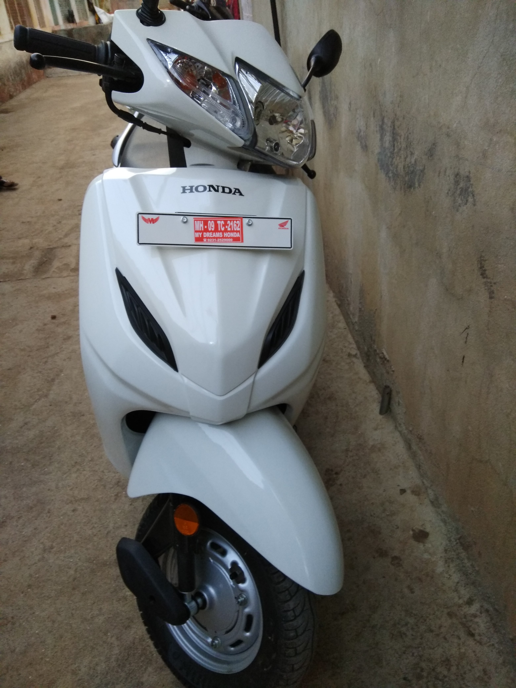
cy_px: 344
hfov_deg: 63.4
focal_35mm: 21
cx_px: 258
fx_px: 417
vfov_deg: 79.0
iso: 500
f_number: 2
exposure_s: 1/33
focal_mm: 3.57
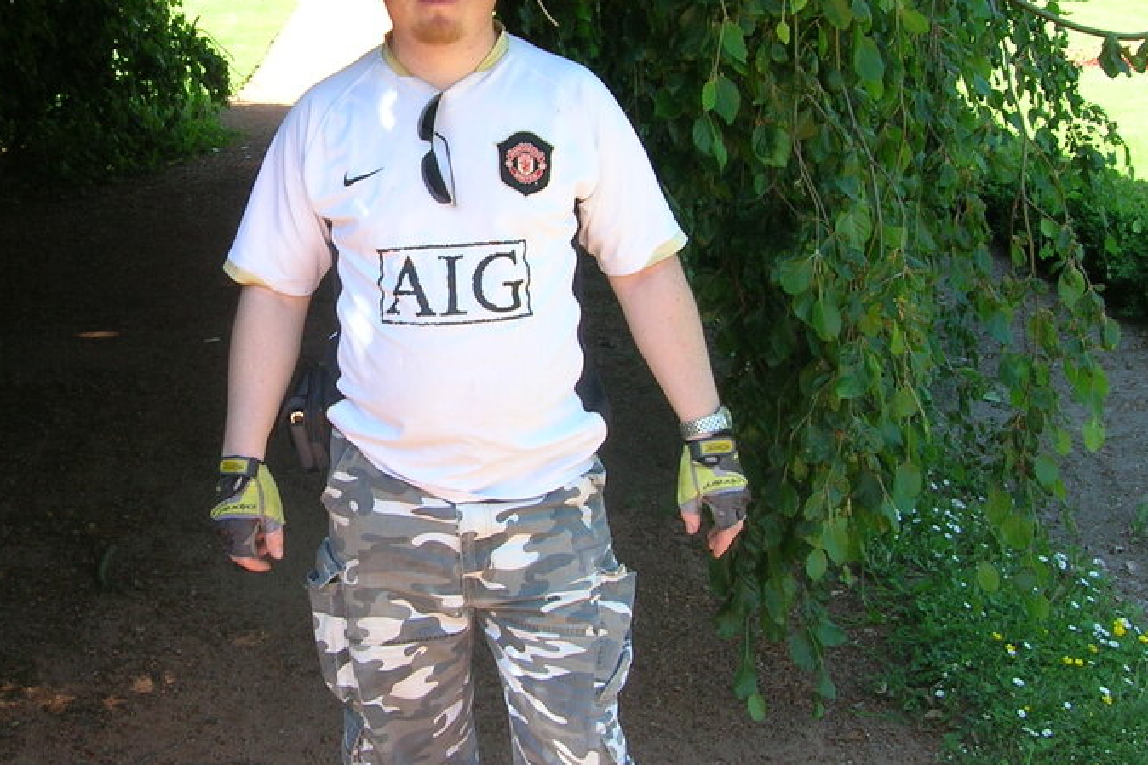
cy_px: 361
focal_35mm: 63
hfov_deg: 31.6
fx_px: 2008
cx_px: 359
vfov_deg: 21.6
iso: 50
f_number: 4.9
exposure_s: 1/47.1
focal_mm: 5.7
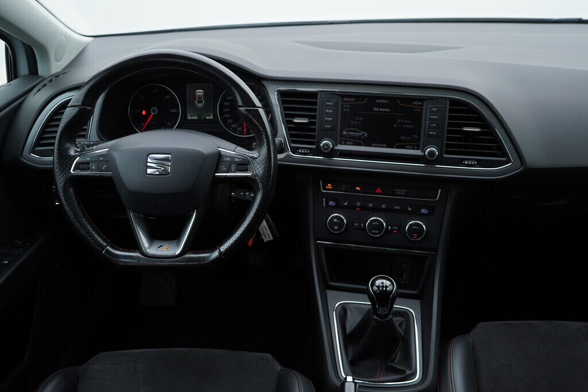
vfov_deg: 36.9
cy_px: 196
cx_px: 294
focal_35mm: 36
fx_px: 588
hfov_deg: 53.1
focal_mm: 24
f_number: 3.2
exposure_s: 1/50
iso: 125
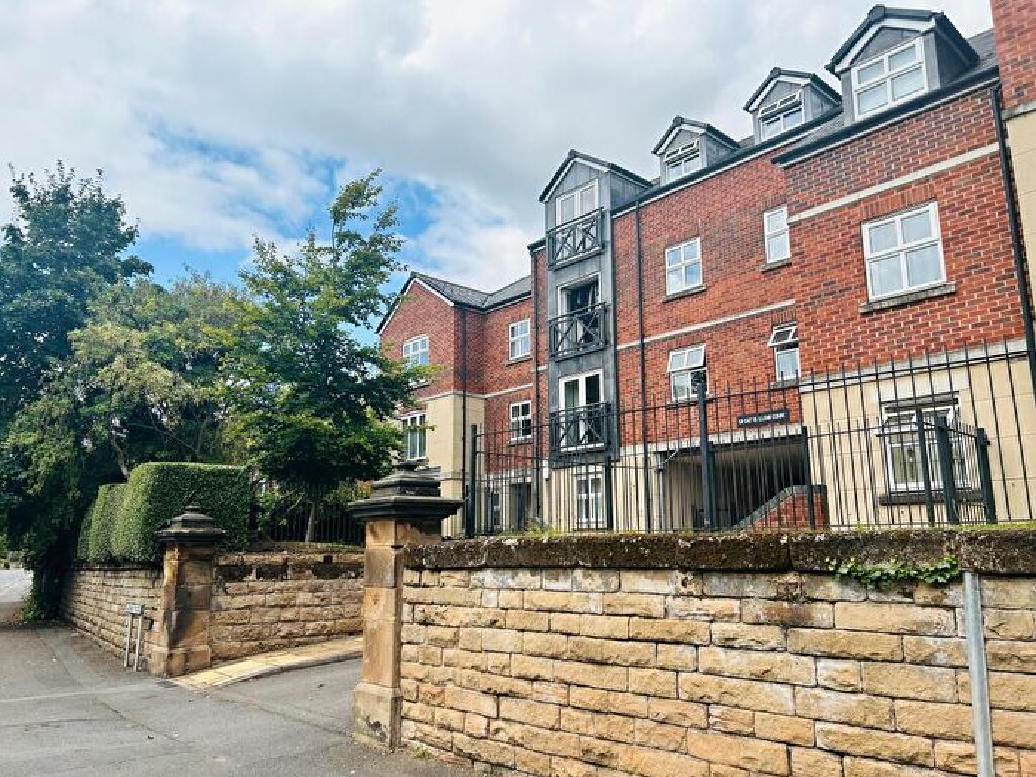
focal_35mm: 26
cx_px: 518
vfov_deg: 53.1
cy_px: 388
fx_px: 778
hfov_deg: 67.3
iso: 50
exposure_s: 1/2841
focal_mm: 5.7
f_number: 1.5
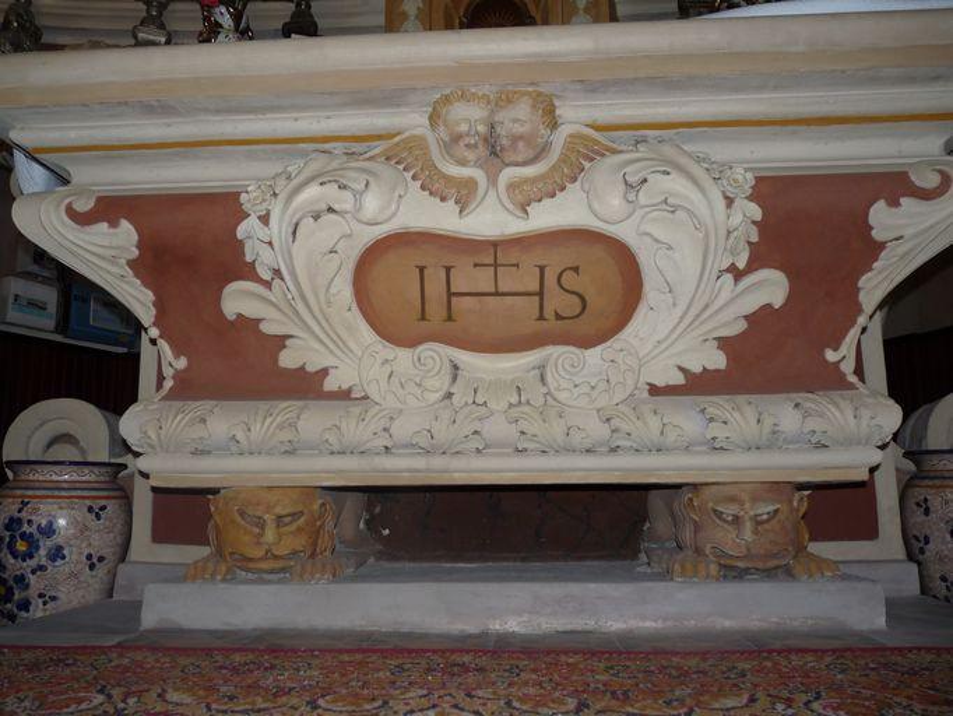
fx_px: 744
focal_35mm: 27
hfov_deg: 65.3
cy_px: 358
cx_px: 476
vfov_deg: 51.4
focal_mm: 4.8
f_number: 2.8
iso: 100
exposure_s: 1/30
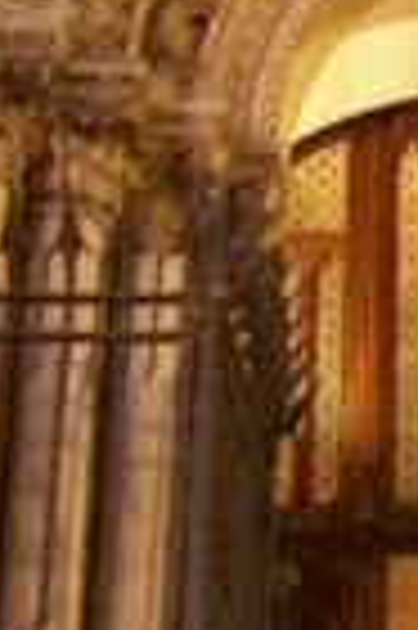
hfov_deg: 11.2
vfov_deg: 17.1
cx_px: 481
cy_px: 297
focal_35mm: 120
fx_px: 2095
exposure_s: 1/2
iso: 100
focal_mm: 6
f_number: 2.8
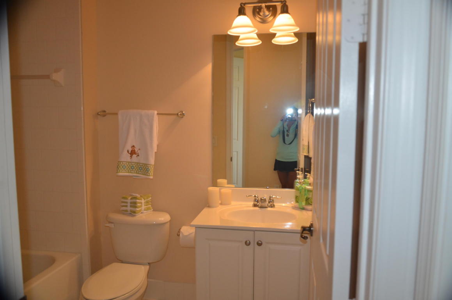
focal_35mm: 27
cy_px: 150
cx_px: 226
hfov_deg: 67.5
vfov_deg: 47.7
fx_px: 338
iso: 800
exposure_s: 1/60
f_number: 3.5
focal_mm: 18
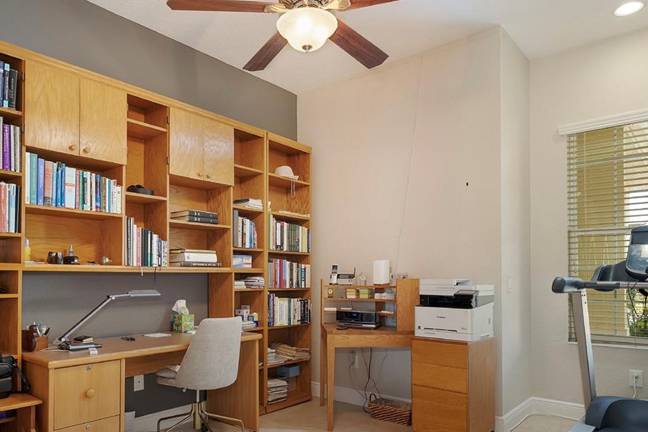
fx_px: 432
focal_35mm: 24
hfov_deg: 73.6
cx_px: 294
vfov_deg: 52.5
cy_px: 272
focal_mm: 14
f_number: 7.1
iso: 640
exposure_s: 1/4
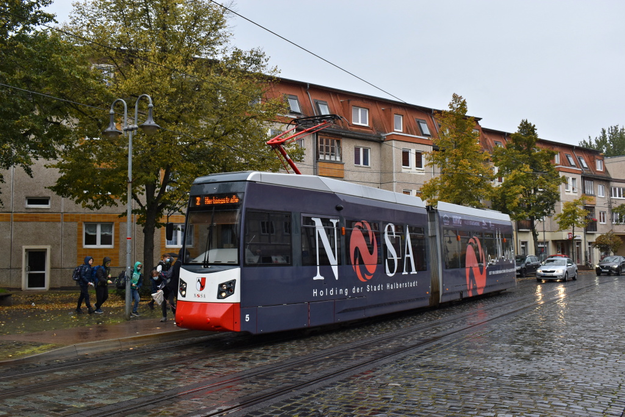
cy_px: 208
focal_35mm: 36
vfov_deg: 36.9
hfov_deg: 53.1
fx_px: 625
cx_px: 312
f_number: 7.1
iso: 320
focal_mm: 24
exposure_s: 1/200
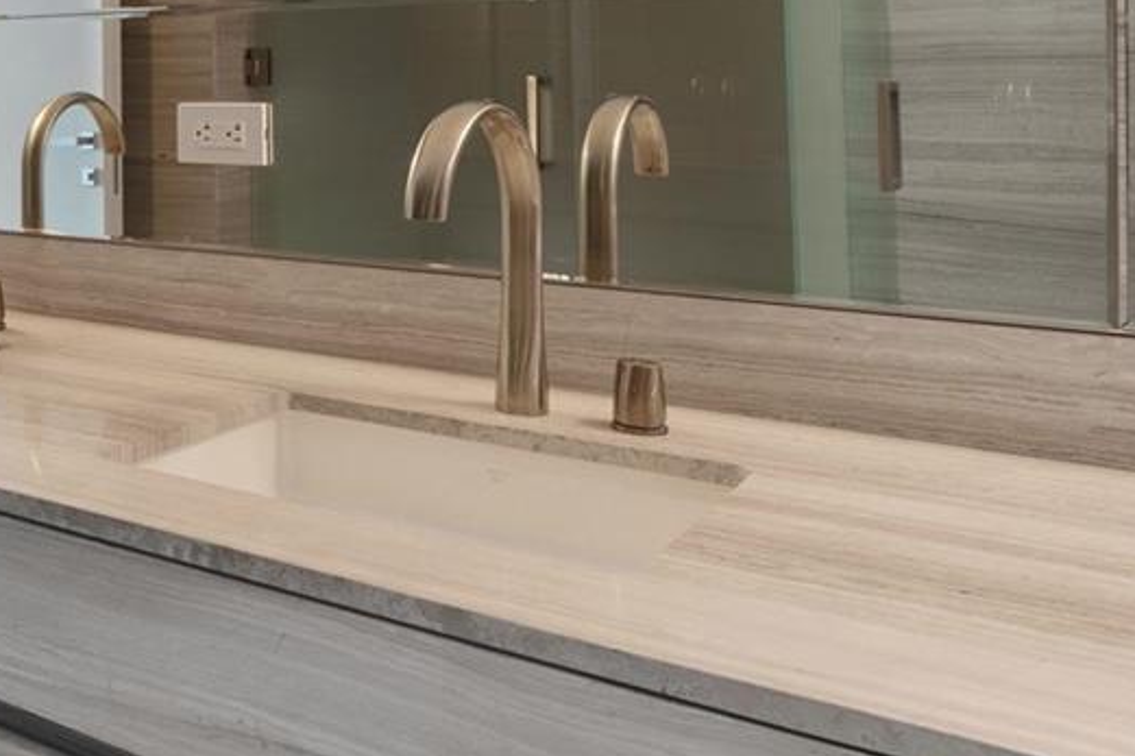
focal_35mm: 43
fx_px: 1355
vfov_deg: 29.8
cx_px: 7
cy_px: 72
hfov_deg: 40.1
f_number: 8
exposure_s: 1/2
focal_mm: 14
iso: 400
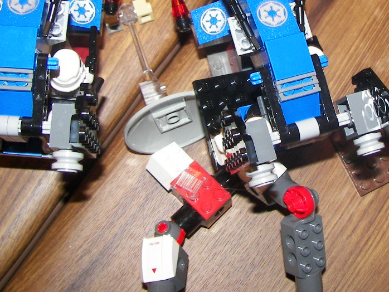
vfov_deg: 21.9
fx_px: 742
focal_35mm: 66
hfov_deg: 29.0
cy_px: 42
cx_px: 280
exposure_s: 1/30
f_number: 2.8
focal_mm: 6
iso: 100
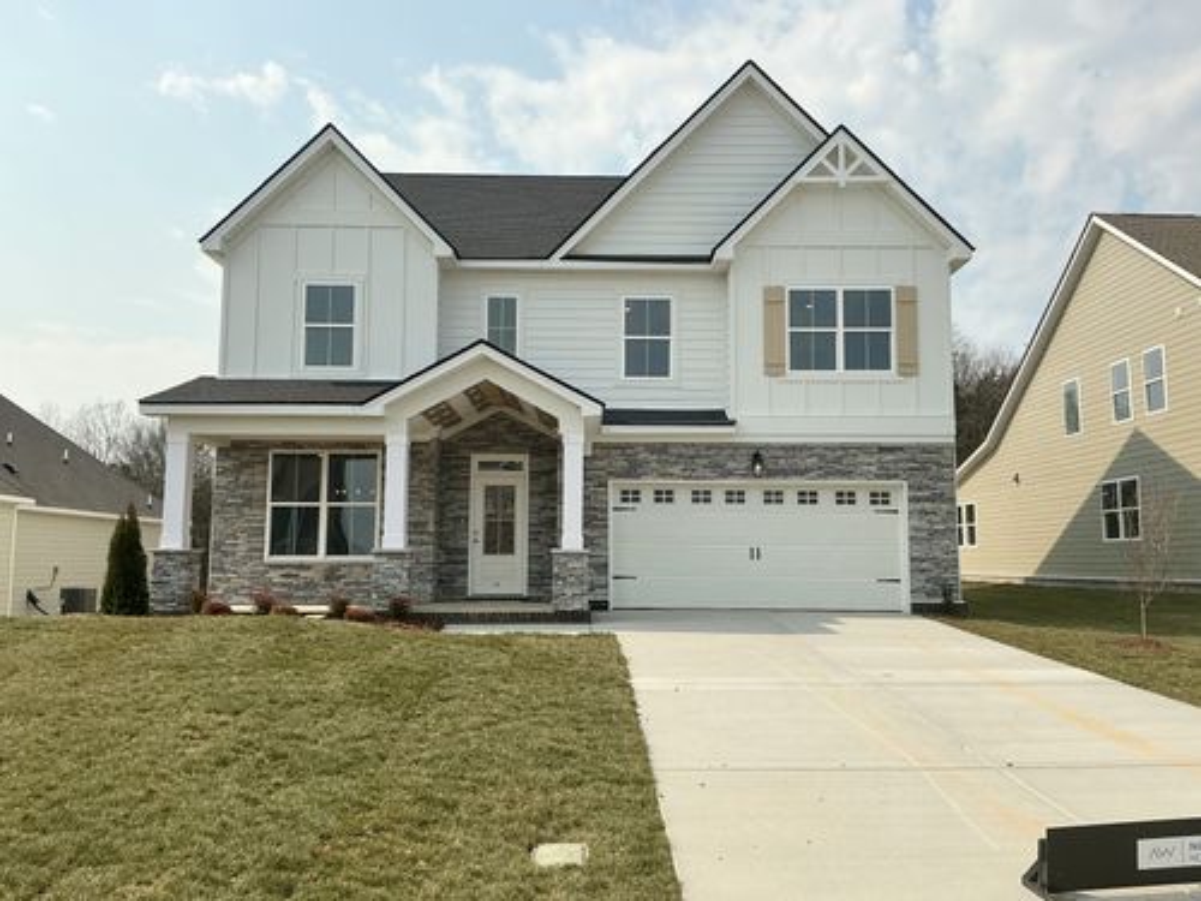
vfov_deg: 48.2
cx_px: 600
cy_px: 450
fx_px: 1006
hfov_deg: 61.7
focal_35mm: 29
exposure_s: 1/3125
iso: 25
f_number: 1.8
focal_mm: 3
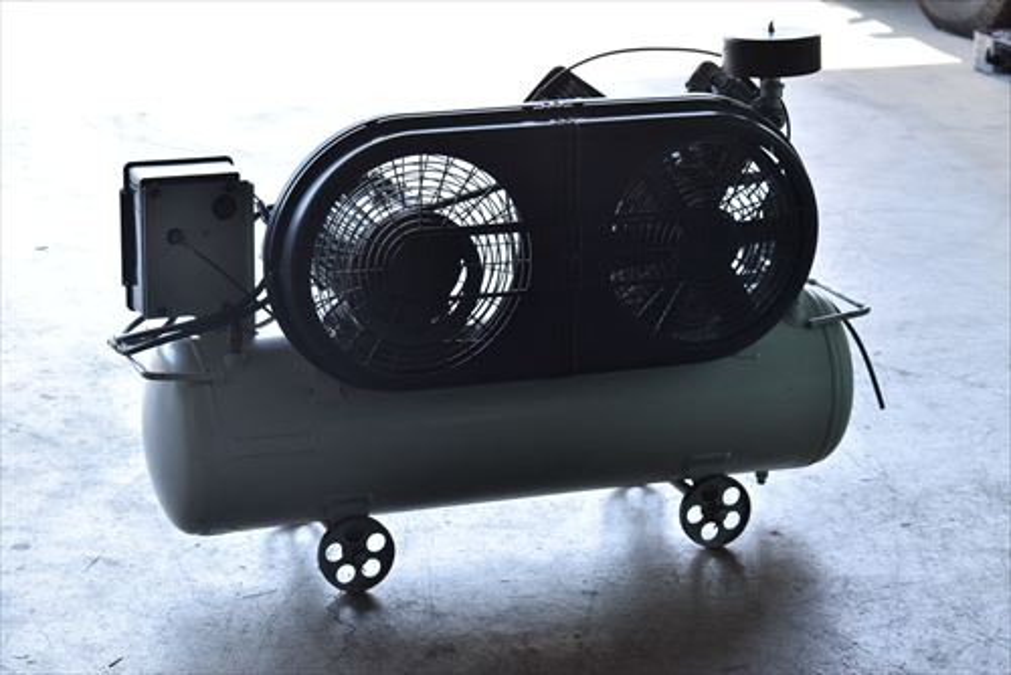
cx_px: 506
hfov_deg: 21.9
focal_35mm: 93
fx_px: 2613
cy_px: 338
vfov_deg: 14.7
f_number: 6.3
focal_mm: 62
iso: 1250
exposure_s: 1/500
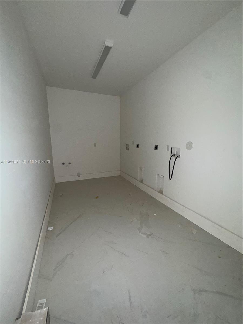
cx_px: 122
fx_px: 131
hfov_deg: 85.7
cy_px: 162
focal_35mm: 14
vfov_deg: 102.1
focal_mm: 2.22
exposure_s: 1/30
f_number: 2.2
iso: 200
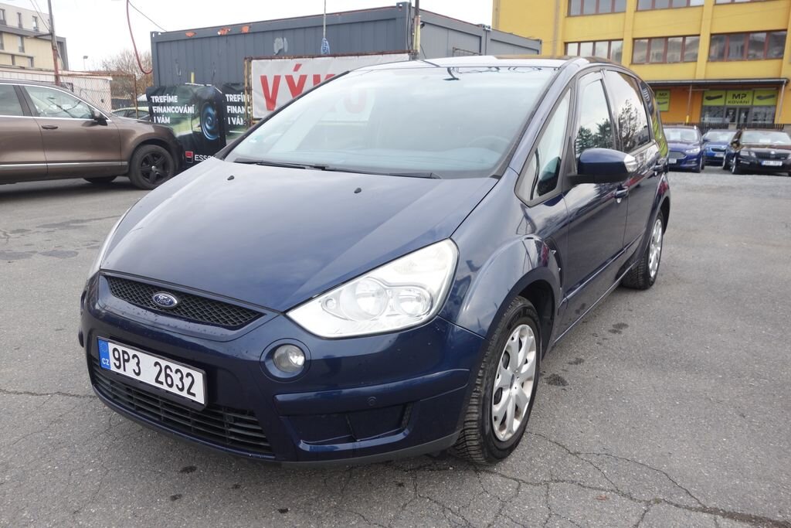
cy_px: 264
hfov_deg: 65.5
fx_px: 615
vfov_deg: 46.4
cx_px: 396
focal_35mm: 28
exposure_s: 1/100
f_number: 4.5
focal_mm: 10.4
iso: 125
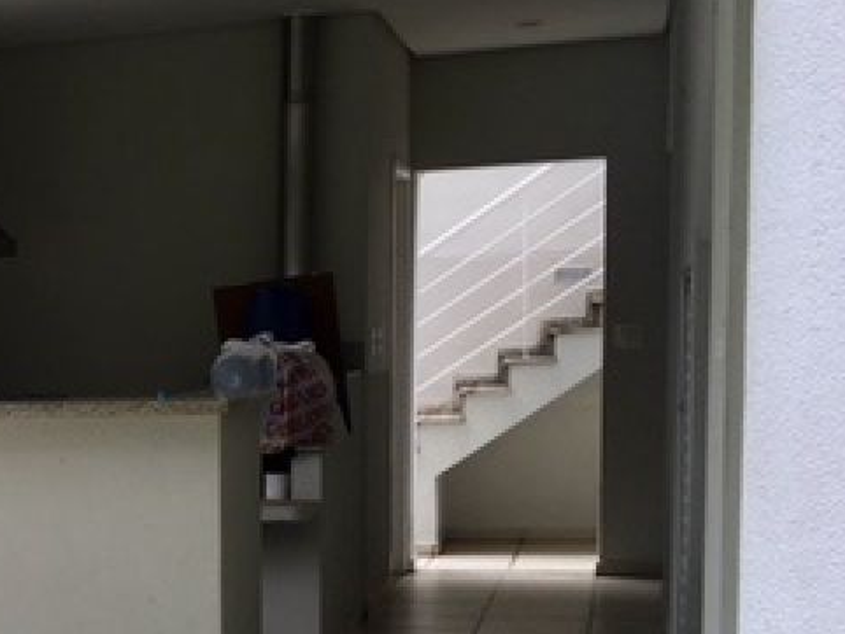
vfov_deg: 18.8
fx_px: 1881
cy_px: 580
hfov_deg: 22.6
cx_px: -249
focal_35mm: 77
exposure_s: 1/169
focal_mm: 4.15
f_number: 2.2
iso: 25
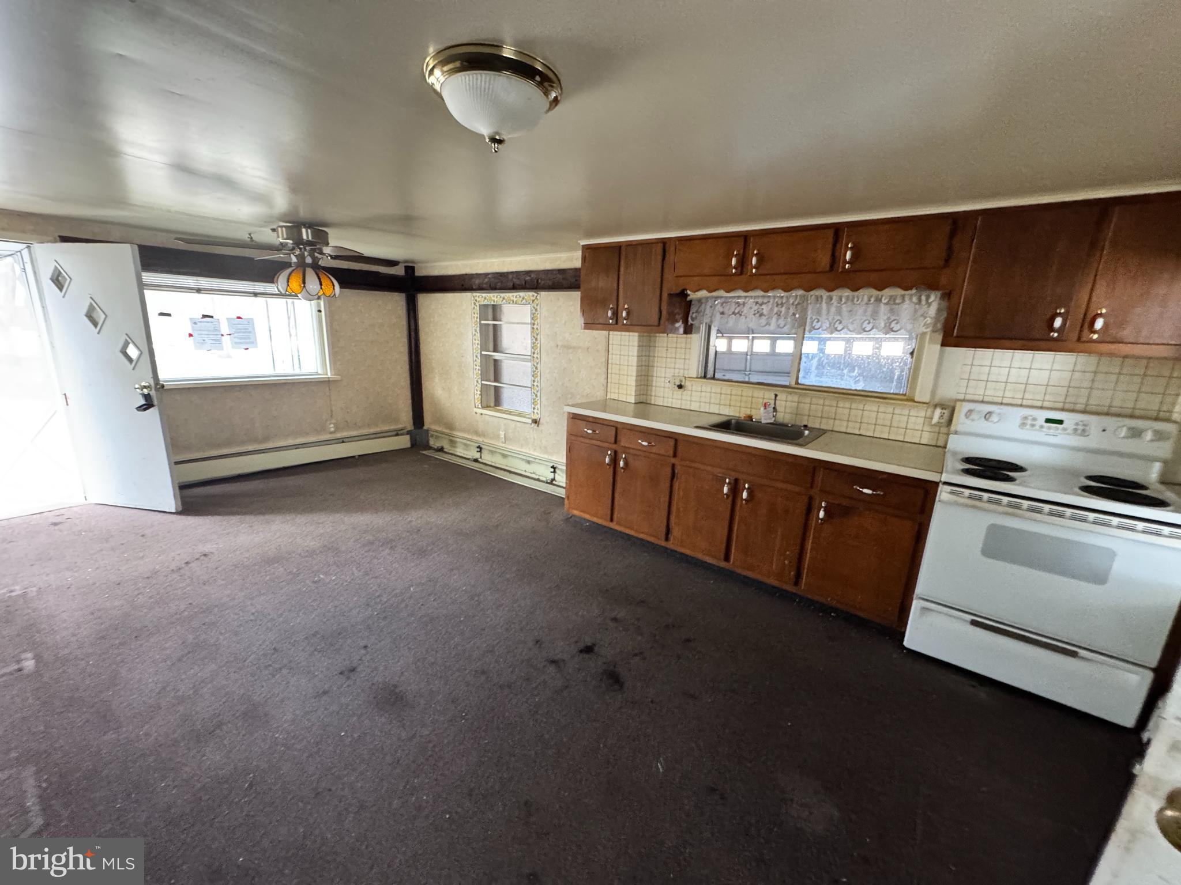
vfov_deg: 85.7
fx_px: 478
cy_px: 442
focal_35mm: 14
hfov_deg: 102.1
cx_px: 590
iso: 800
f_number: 2.2
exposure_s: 1/60
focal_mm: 2.22
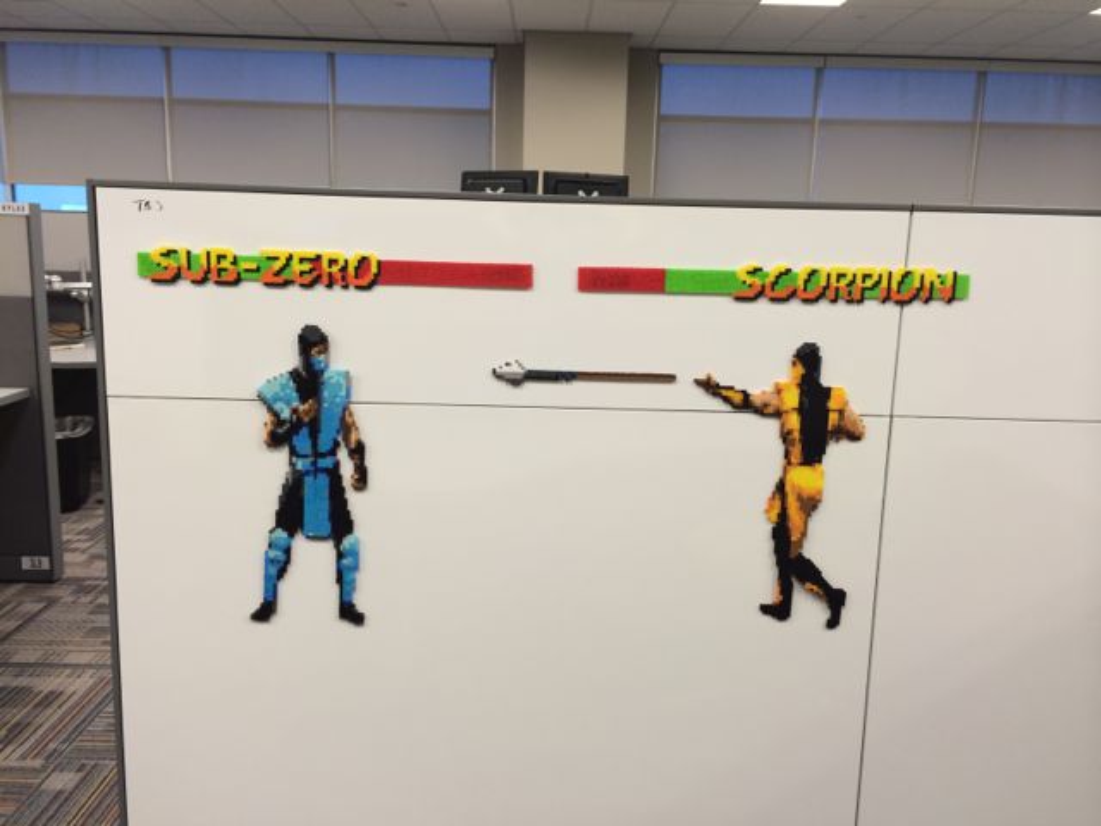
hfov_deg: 60.0
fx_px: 954
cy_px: 413
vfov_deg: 46.8
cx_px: 550
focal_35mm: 30
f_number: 2.2
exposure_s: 1/30
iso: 80
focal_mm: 4.12
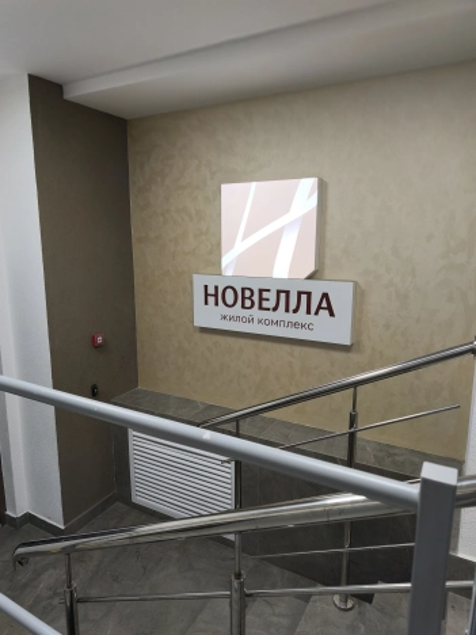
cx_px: 238
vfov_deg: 73.9
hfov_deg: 58.9
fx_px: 422
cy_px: 318
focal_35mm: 23
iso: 50
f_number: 1.6
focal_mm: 6.57
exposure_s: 1/103
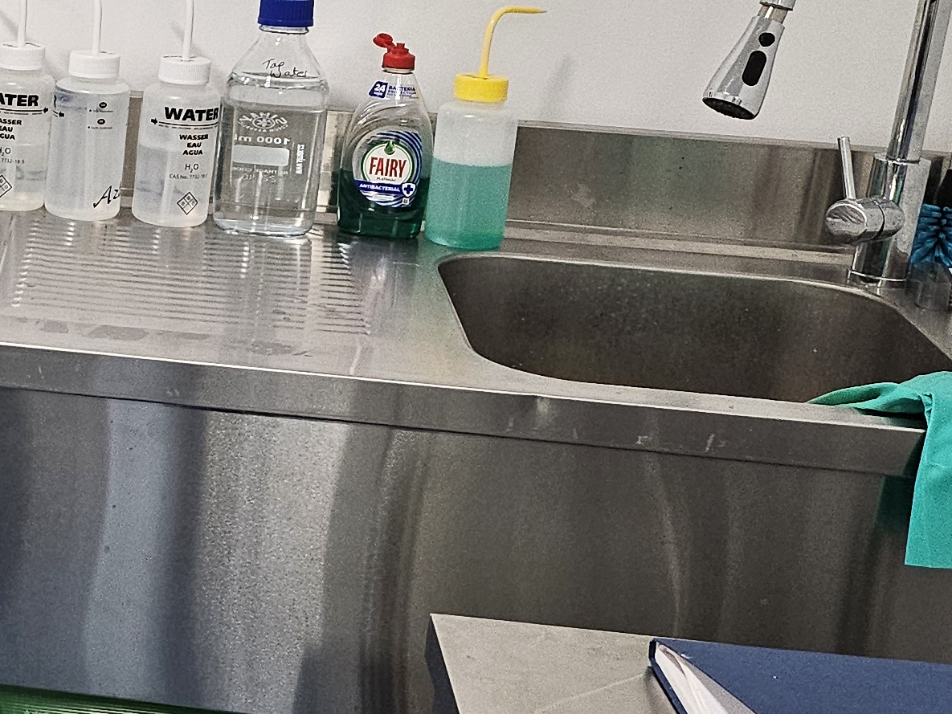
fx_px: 2228
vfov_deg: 18.2
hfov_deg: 22.2
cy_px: 280
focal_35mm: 81
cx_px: -210
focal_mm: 5
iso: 320
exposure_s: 1/100
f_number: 1.8
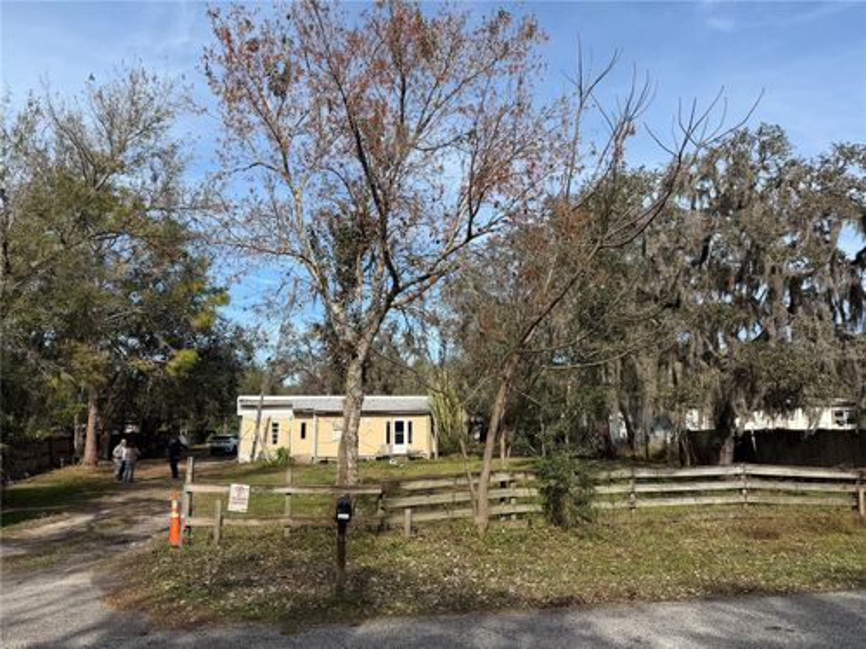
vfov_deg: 56.8
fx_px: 600
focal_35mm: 24
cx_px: 433
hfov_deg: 71.6
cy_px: 324
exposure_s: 1/3584
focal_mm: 6.76
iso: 80
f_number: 1.78
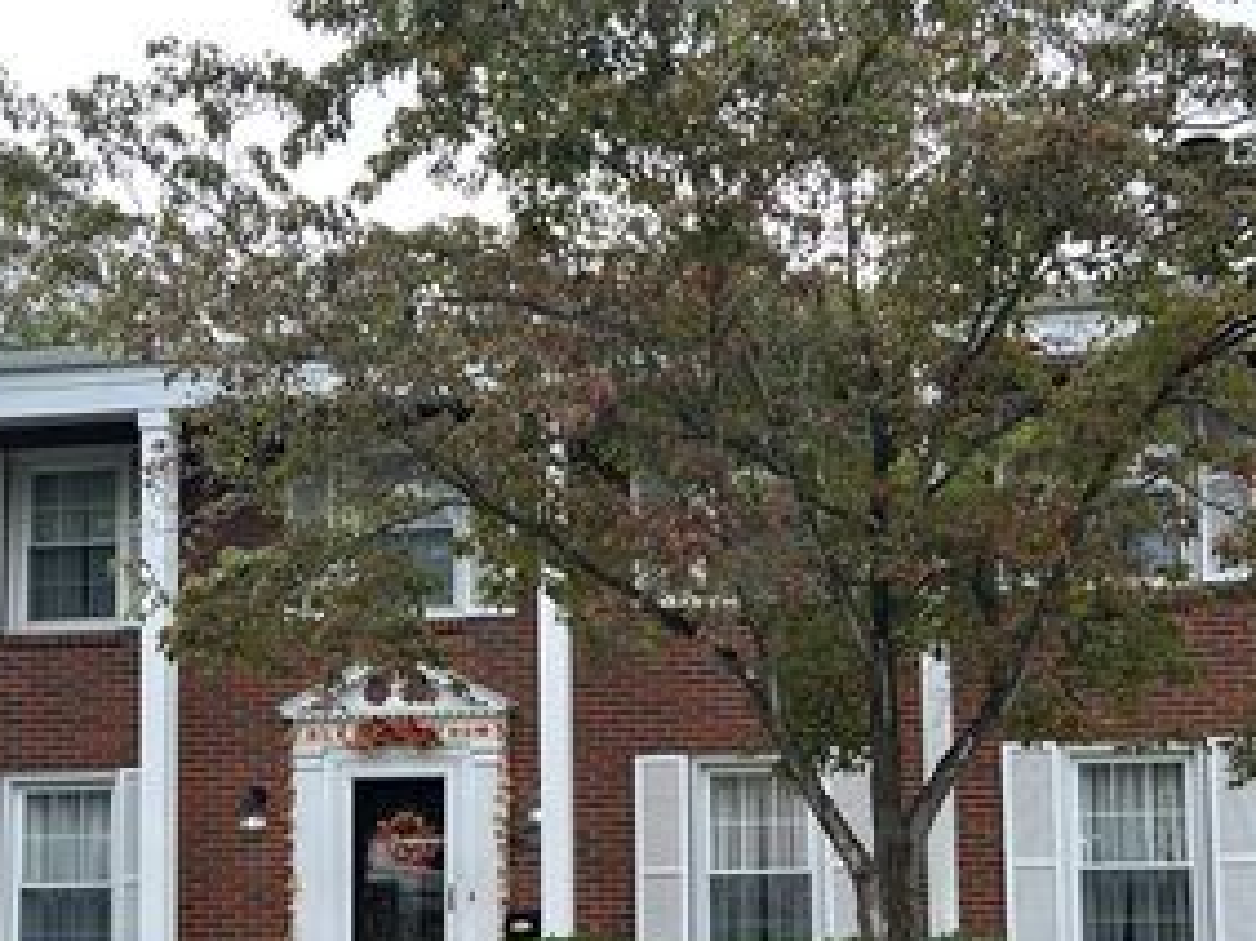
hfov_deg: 41.2
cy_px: 743
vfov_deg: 30.8
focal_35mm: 46
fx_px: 1668
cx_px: 706
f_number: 1.5
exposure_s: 1/621
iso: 50
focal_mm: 5.7
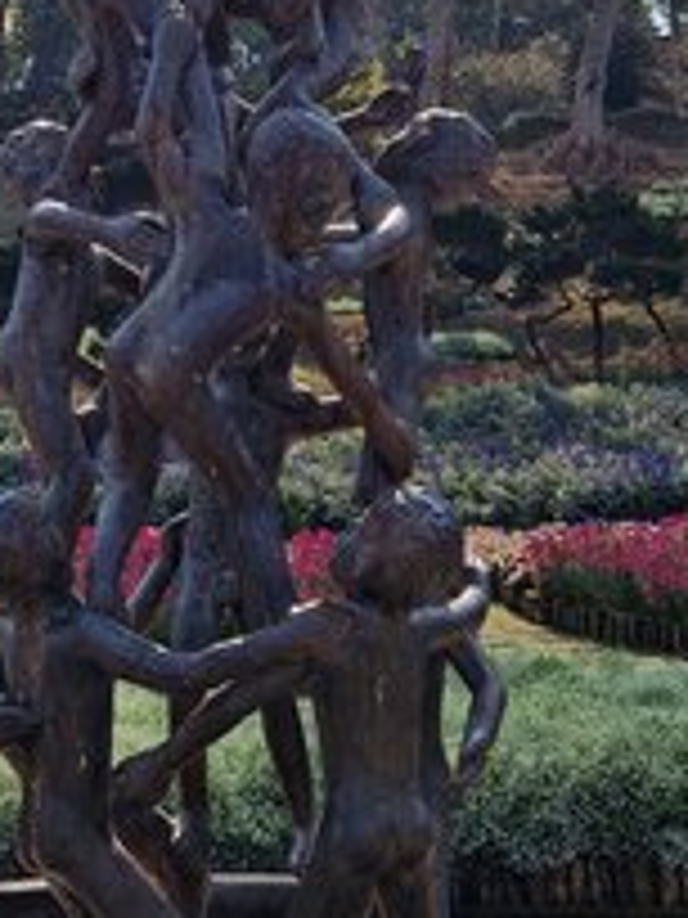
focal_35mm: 75
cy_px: 81
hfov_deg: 19.5
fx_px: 1988
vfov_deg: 25.2
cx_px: 193
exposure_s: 1/3632
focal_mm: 5.4
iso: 50
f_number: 1.8
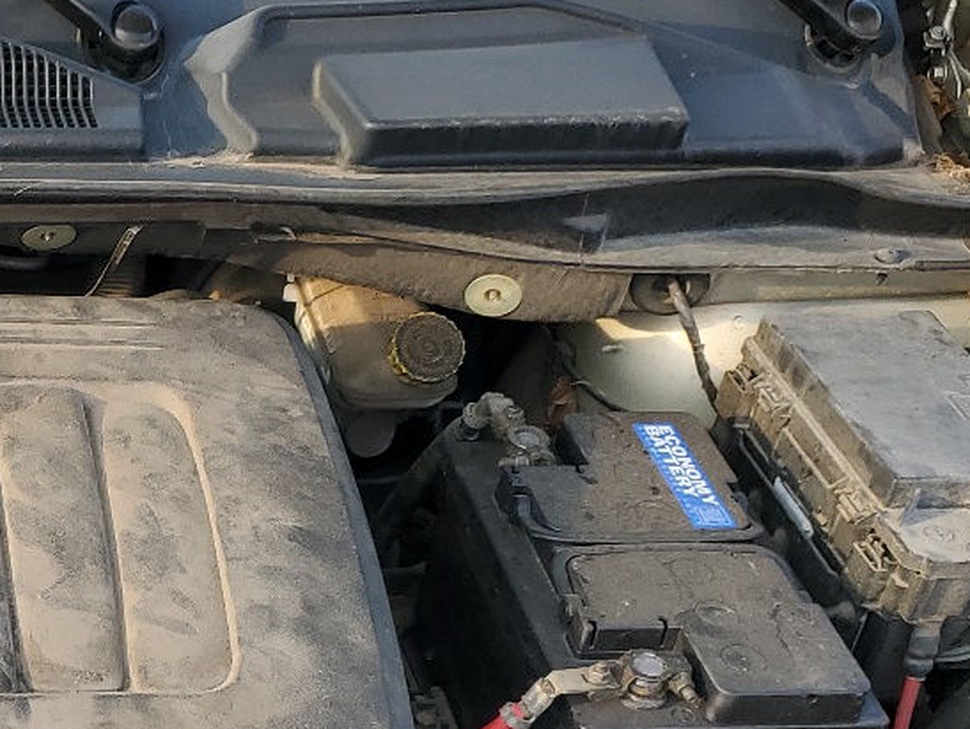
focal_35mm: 76
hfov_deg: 23.7
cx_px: -145
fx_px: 2131
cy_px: 656
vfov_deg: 19.1
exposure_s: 1/500
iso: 50
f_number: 1.5
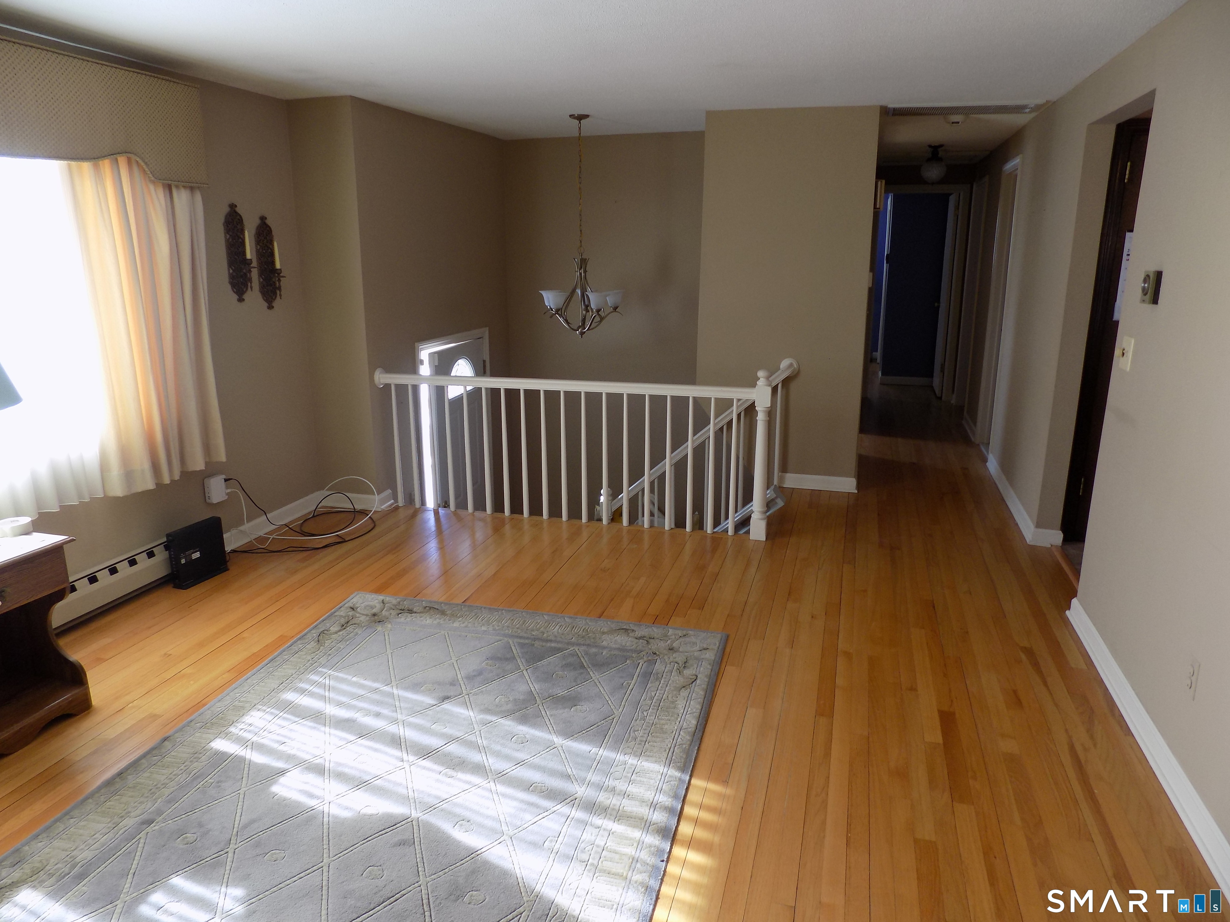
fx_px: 817
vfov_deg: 58.9
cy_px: 461
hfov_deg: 73.9
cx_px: 615
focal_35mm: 23
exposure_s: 1/30
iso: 100
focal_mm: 4
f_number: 3.1
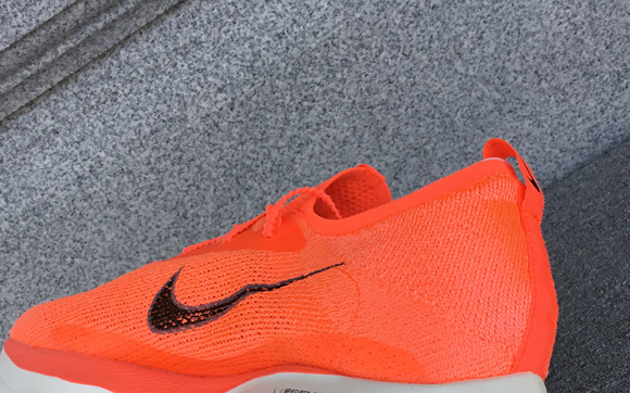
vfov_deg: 24.9
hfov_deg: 39.6
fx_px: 875
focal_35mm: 51
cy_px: 319
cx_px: 293
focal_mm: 3.3
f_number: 2.4
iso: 25
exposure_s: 1/482
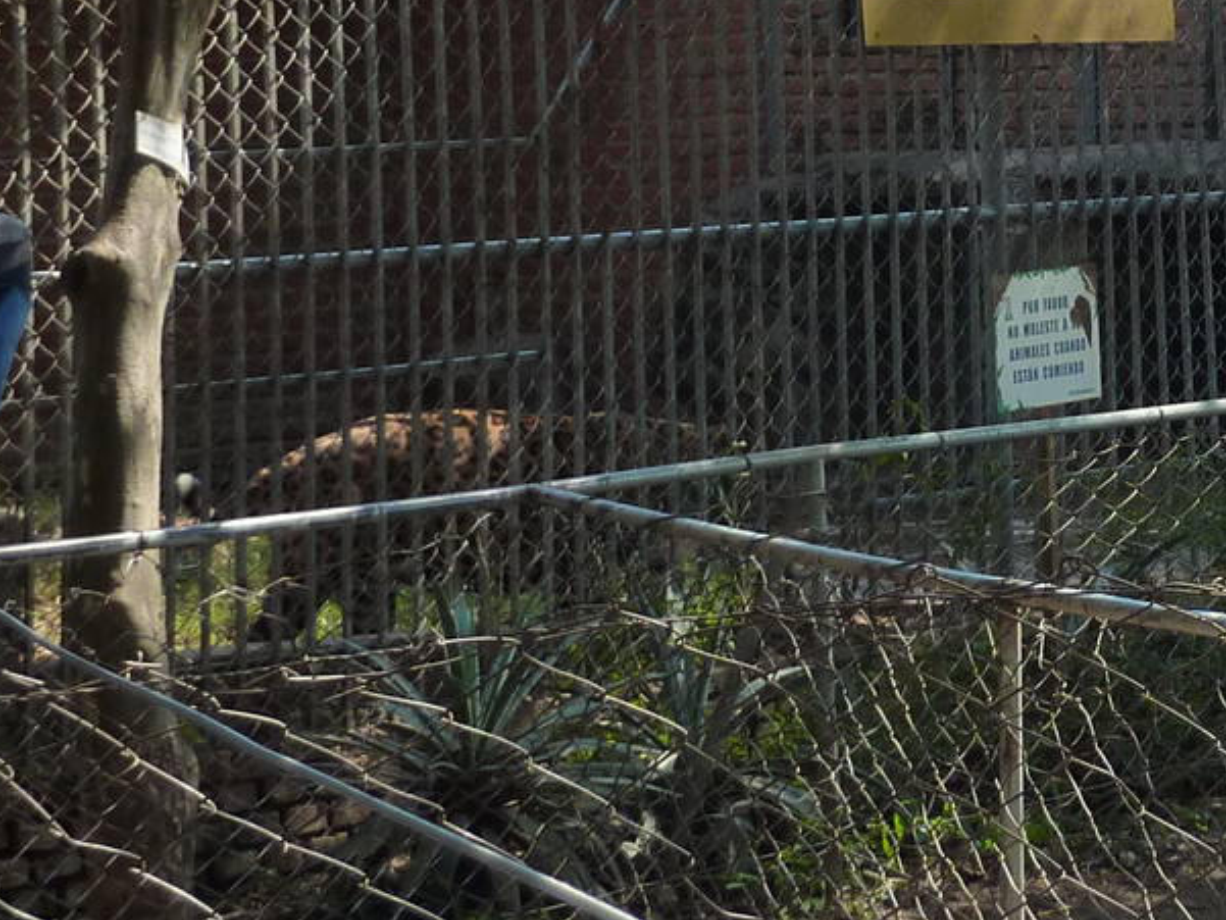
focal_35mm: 157
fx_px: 5562
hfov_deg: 12.2
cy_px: -90
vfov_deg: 9.4
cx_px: 1552
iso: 125
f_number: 3.9
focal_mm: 9.7
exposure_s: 1/200
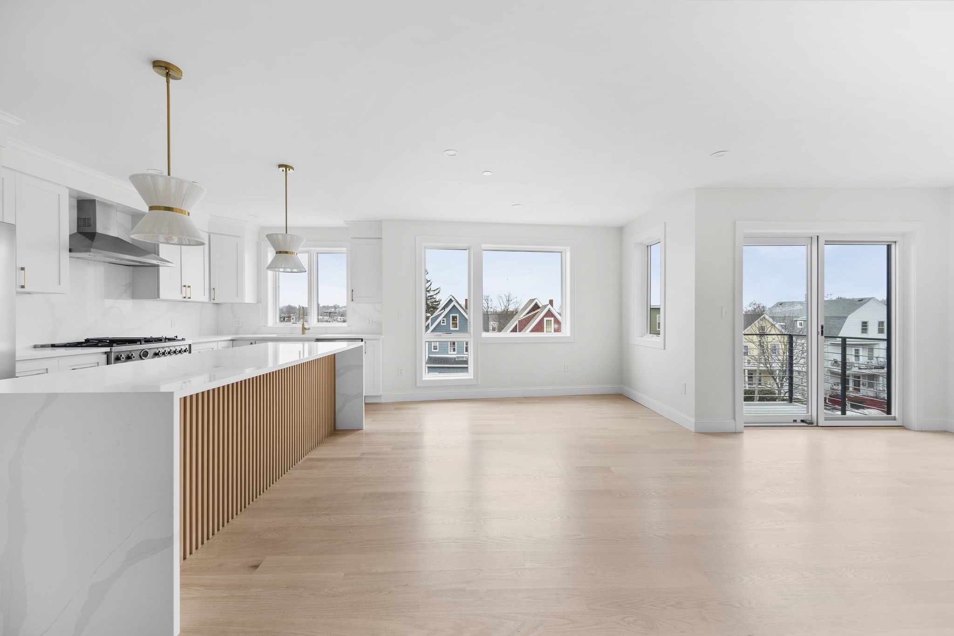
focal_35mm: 14
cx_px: 477
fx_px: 371
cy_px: 318
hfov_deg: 104.3
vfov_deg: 81.2
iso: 64
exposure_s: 1/30
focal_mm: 14
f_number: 7.1
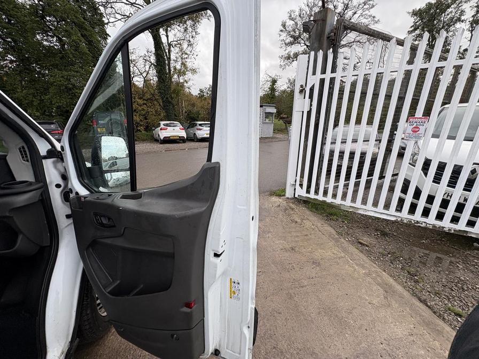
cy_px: 180
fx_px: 194
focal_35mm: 14
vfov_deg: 85.7
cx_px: 240
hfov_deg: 102.1
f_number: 2.2
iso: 40
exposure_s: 1/485
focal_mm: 2.22
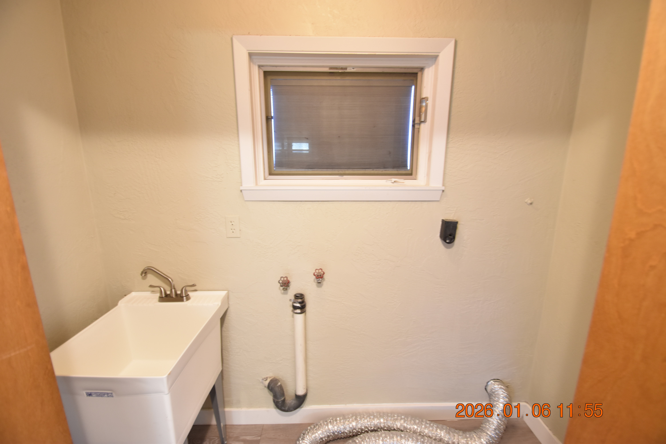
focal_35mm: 15
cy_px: 222
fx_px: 277
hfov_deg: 100.4
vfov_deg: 77.3
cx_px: 333
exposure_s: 1/8
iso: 800
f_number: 3.5
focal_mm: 10
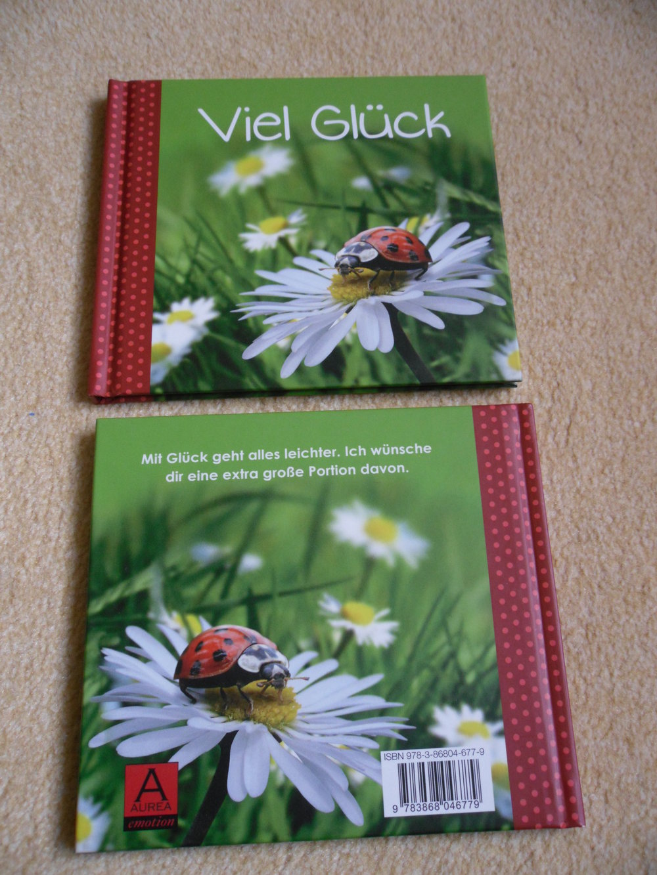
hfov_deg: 32.2
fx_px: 1139
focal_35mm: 45
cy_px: 438
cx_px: 328
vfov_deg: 42.1
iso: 400
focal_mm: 6.3
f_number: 3.5
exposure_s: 1/45
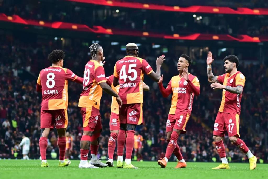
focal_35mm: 75
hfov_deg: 27.0
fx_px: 558
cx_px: 134
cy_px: 90
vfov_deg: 18.2
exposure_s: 1/2500
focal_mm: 50
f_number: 1.3
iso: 800
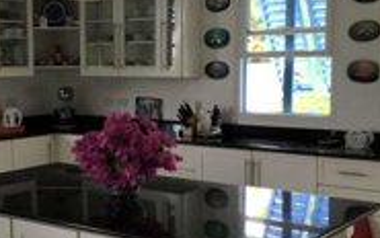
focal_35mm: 64
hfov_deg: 31.5
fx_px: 663
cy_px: 131
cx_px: 101
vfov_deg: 20.4
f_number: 2.4
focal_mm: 3.3
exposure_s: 1/30
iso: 32
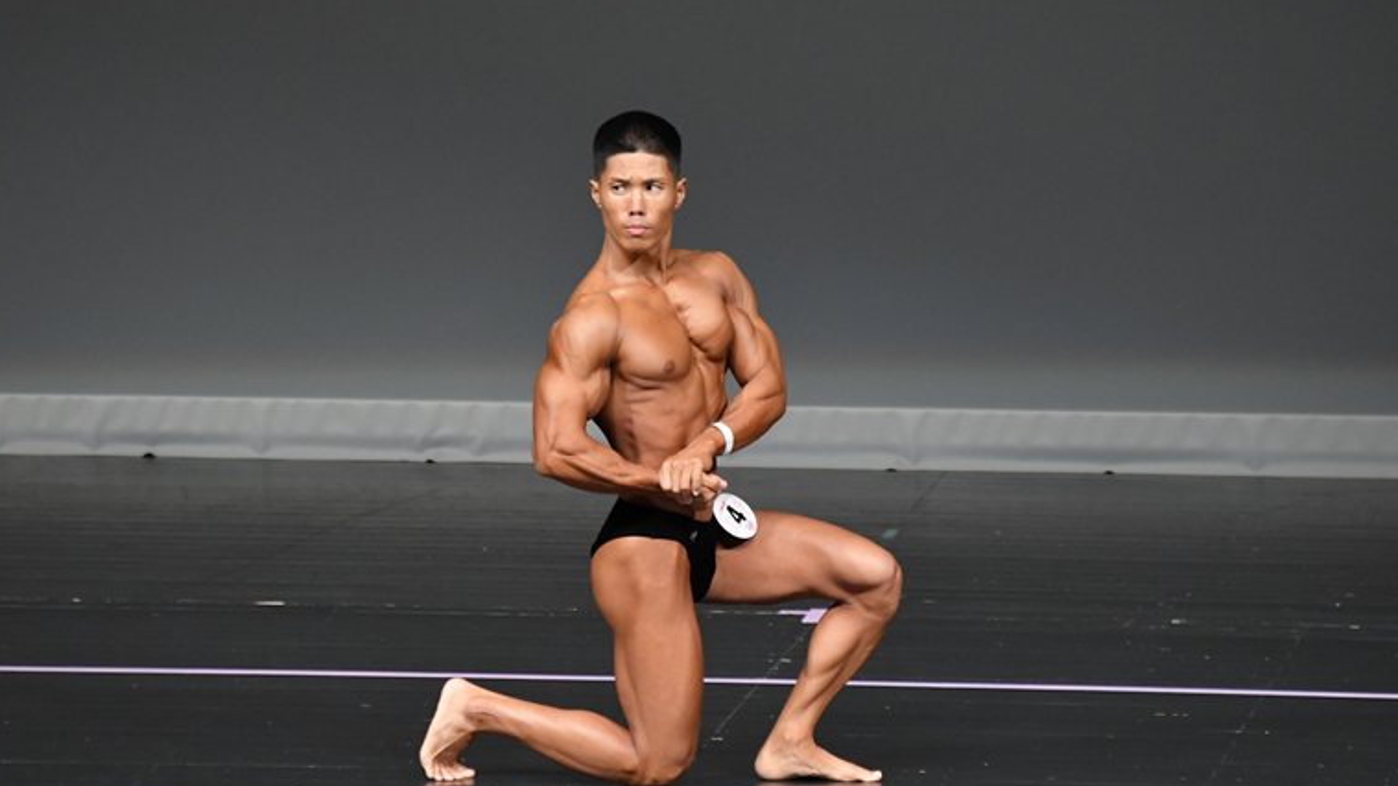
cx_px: 696
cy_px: 430
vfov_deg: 2.5
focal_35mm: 482
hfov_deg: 4.5
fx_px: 17864
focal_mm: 300
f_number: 5.6
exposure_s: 1/400
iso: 4000
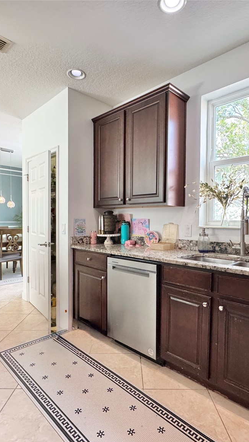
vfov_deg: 83.8
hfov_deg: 53.6
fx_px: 246
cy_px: 228
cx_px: 129
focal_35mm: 21
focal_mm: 2.22
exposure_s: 1/120
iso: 320
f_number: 2.2
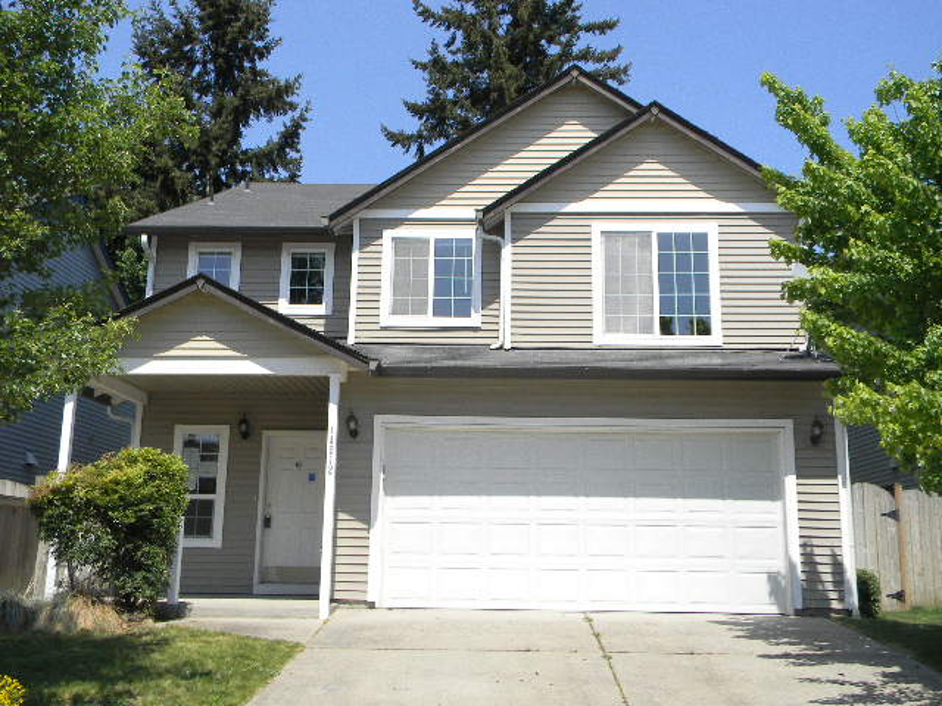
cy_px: 353
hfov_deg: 51.4
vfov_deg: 39.7
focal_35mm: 36
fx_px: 980
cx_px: 471
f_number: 7.4
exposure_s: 1/244
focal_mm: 6.4
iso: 112
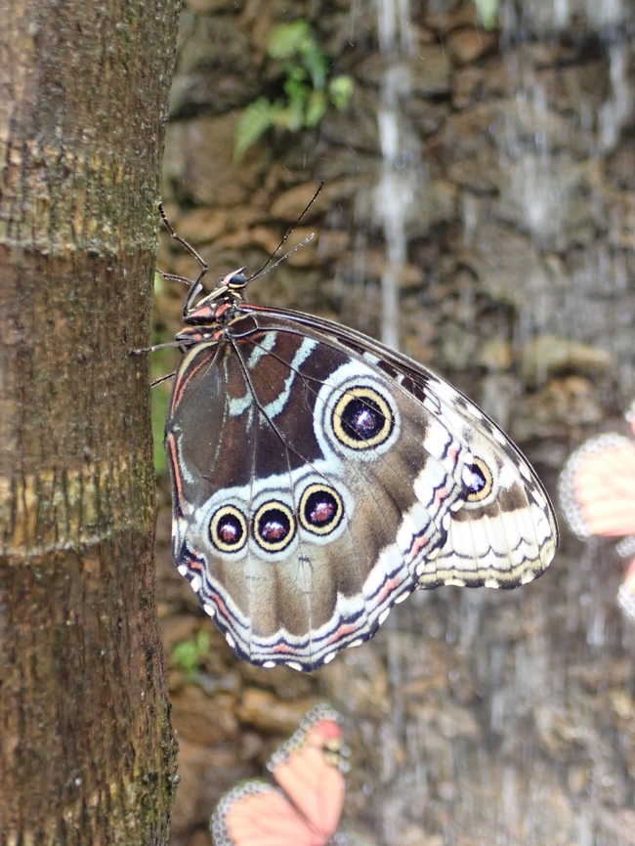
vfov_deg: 43.8
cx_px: 318
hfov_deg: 33.6
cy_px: 423
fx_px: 1051
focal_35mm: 43
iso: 400
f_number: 2.9
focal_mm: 7.86
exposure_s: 1/80
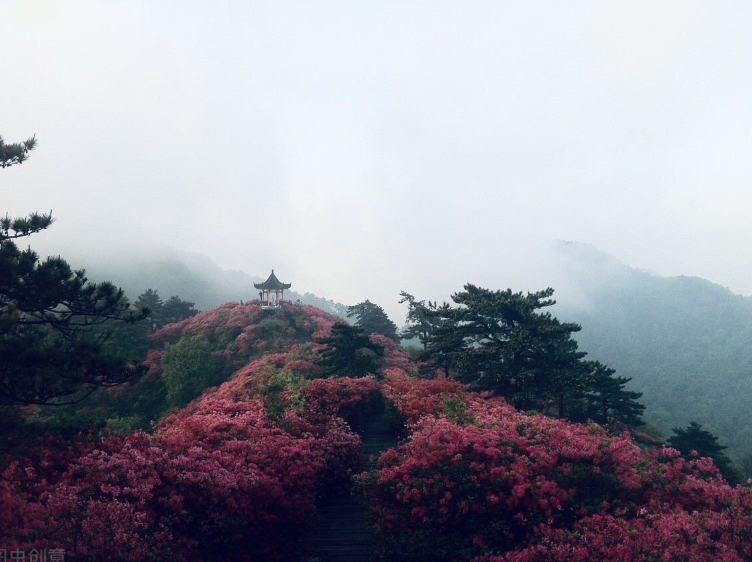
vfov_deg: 38.6
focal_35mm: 37
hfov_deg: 50.2
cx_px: 383
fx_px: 803
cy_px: 276
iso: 80
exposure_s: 1/308
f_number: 2.8
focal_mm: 3.85
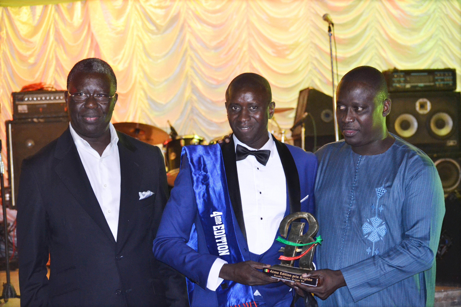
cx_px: 230
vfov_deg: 16.6
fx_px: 1056
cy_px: 154
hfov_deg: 24.6
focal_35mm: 82
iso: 2000
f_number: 4
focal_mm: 55
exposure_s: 1/60
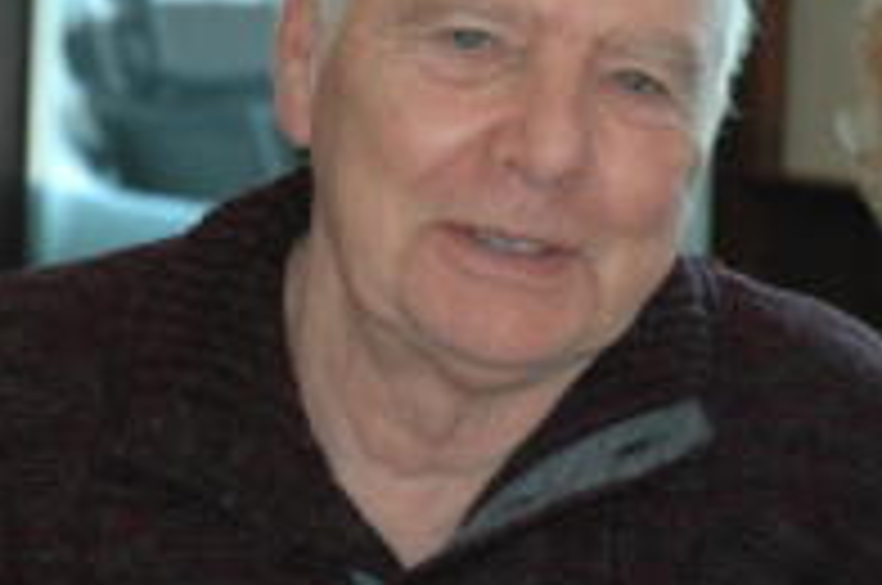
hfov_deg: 9.0
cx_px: 572
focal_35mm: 230
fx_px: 5626
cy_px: 196
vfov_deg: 6.0
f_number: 4.5
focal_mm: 60
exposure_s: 1/125
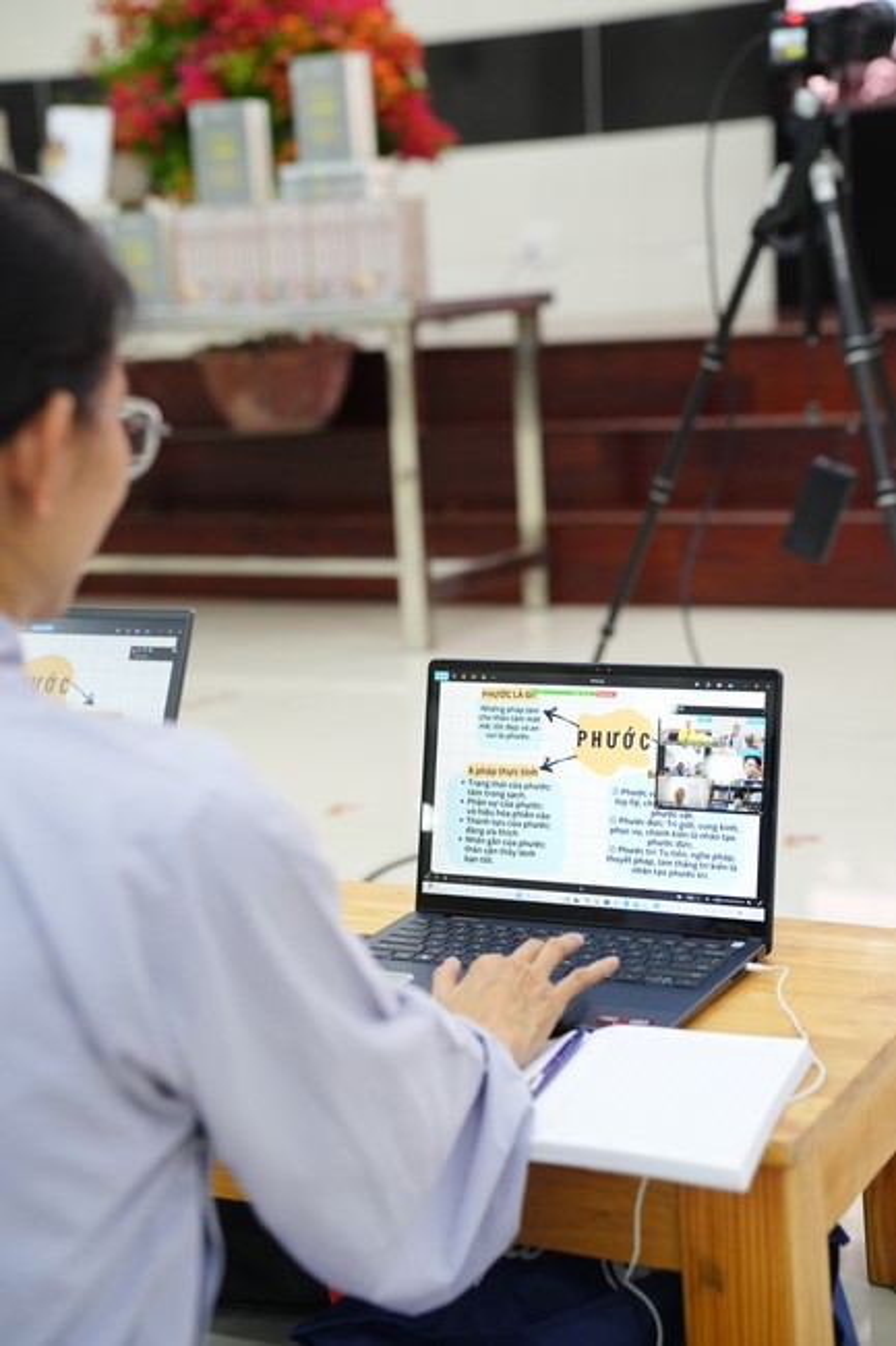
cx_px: 448
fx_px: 2316
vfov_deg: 32.4
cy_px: 673
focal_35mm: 62
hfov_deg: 21.9
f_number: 3.2
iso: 4000
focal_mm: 62
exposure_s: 1/250
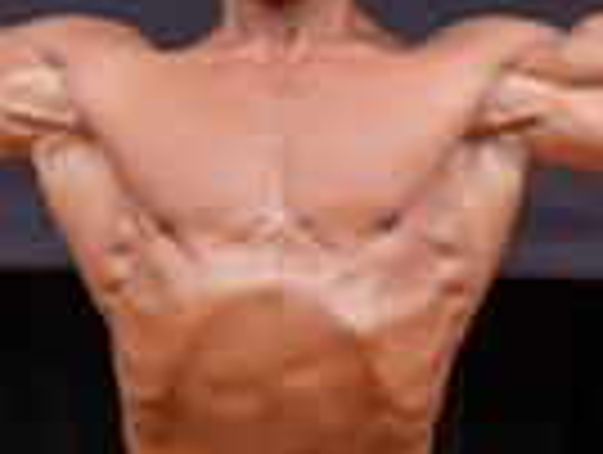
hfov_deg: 1.3
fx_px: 27625
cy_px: 683
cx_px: 371
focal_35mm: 1583
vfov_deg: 0.9
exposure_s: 1/400
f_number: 5.6
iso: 5000
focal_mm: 190
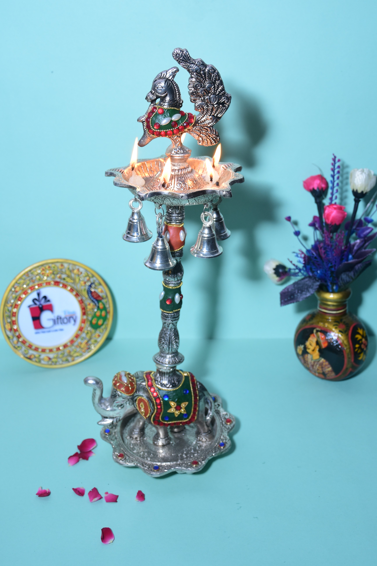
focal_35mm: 45
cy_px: 283
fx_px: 707
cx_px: 188
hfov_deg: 29.9
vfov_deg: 43.6
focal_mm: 30
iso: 250
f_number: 4.2
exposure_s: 1/125
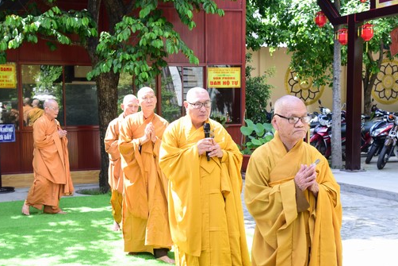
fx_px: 630
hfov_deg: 35.0
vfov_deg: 23.8
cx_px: 197
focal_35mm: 57
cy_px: 156
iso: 250
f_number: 5.6
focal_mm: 44
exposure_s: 1/100
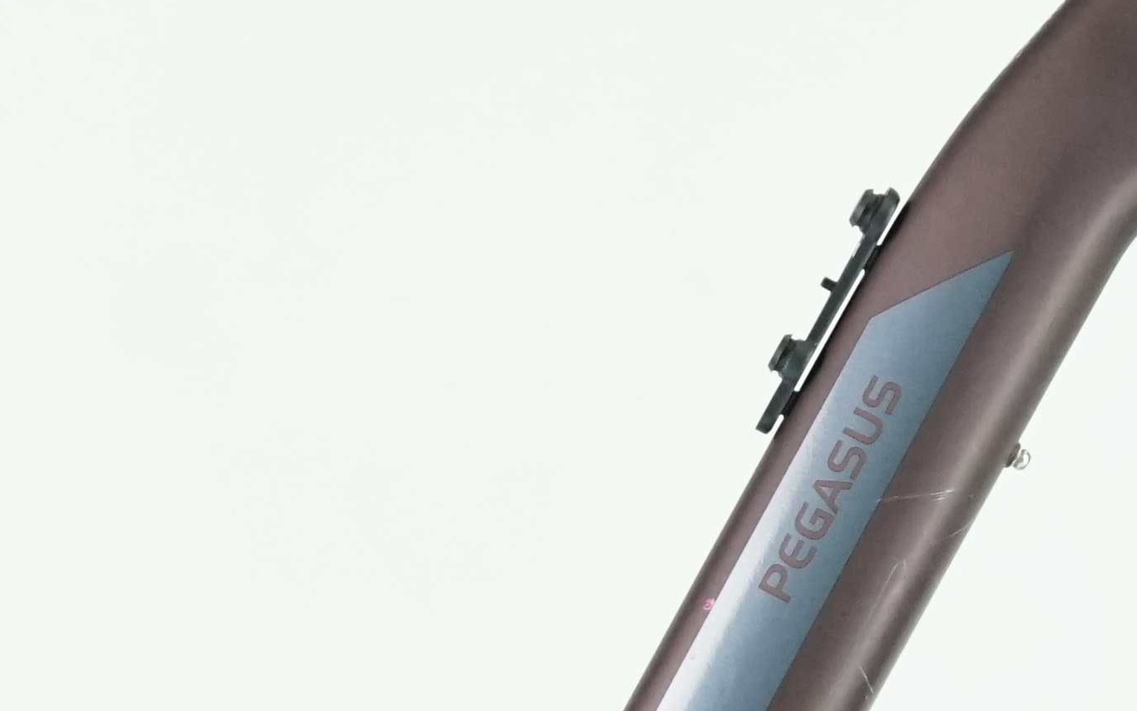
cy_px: 735
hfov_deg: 8.2
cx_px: 377
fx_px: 7901
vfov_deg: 5.1
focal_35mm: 255
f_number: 5
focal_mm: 57
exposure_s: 1/200
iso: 2000
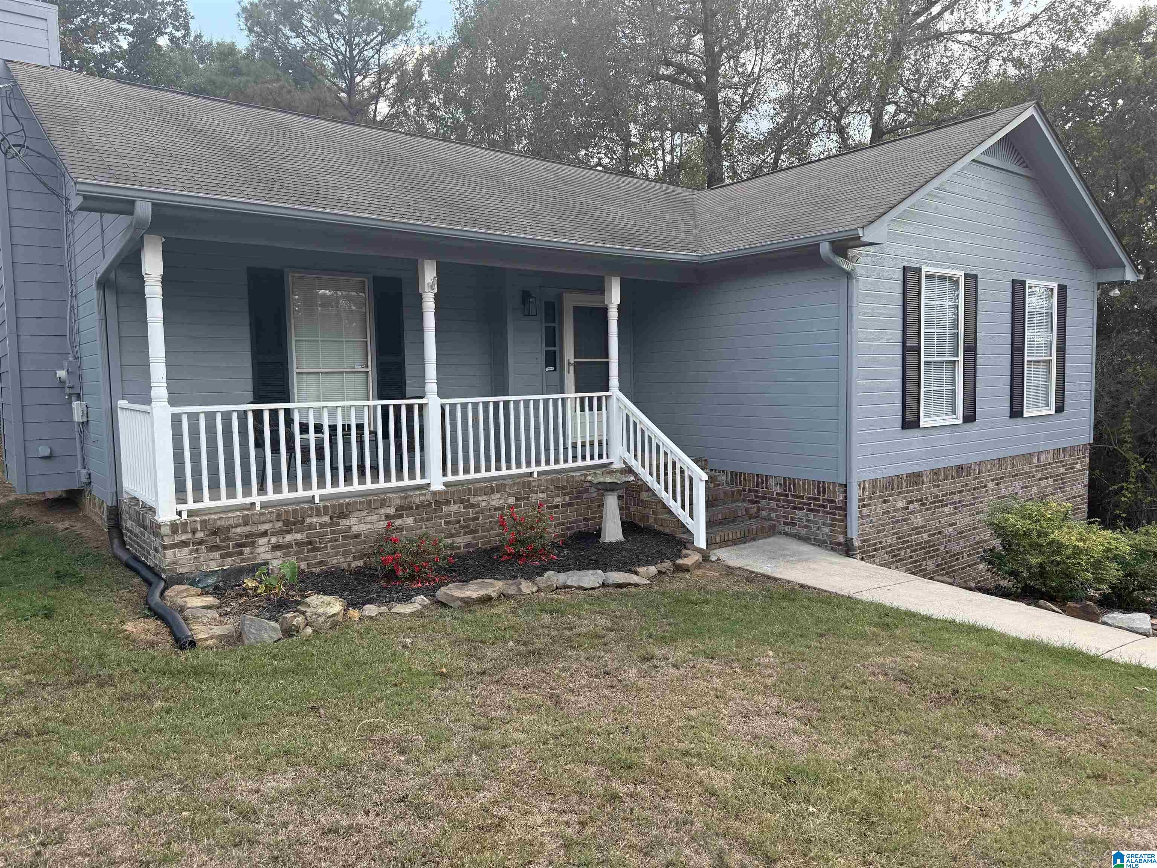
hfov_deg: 71.6
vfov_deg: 56.8
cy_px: 434
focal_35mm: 24
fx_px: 802
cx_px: 578
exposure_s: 1/547
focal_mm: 6.76
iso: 80
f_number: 1.78
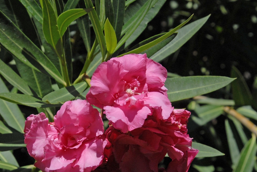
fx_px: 1001
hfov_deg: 14.6
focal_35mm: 140
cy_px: 111
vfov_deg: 9.8
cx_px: 109
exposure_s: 1/500
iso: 400
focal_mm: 70
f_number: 11
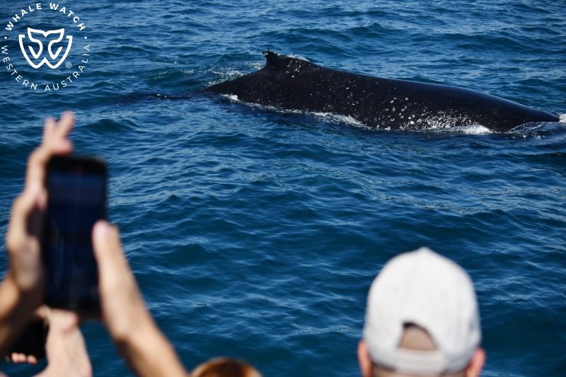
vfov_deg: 19.4
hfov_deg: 28.8
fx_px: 1100
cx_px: 283
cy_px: 188
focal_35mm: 70
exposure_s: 1/8000
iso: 450
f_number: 5
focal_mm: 70
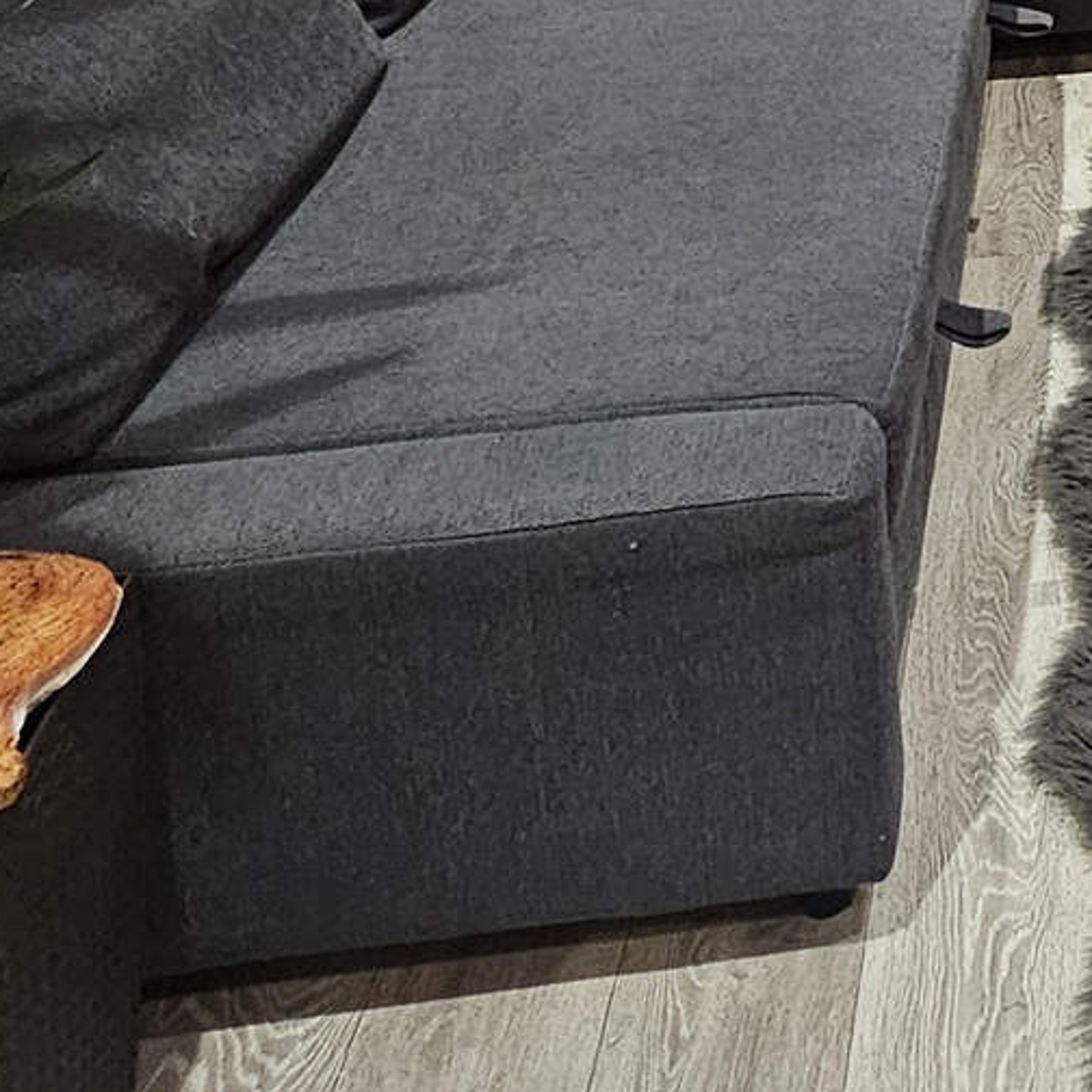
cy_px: -573
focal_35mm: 57
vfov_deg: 23.6
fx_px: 2034
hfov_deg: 24.6
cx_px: 1554
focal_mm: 2.2
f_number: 2.2
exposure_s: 1/33
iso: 400
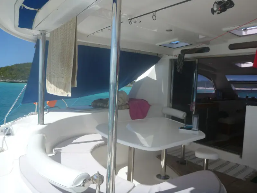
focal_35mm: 28
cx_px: 128
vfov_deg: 49.7
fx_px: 208
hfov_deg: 63.4
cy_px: 96
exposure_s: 1/1000
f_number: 3.3
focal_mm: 4.9
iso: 100
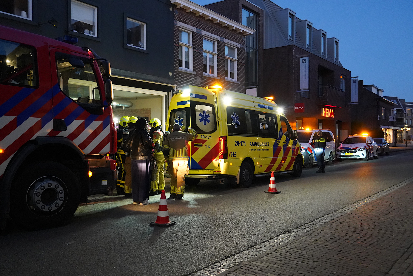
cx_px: 206
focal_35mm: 32
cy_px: 138
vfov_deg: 41.1
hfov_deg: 58.7
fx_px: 367
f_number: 4
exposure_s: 1/125
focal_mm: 32
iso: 12800
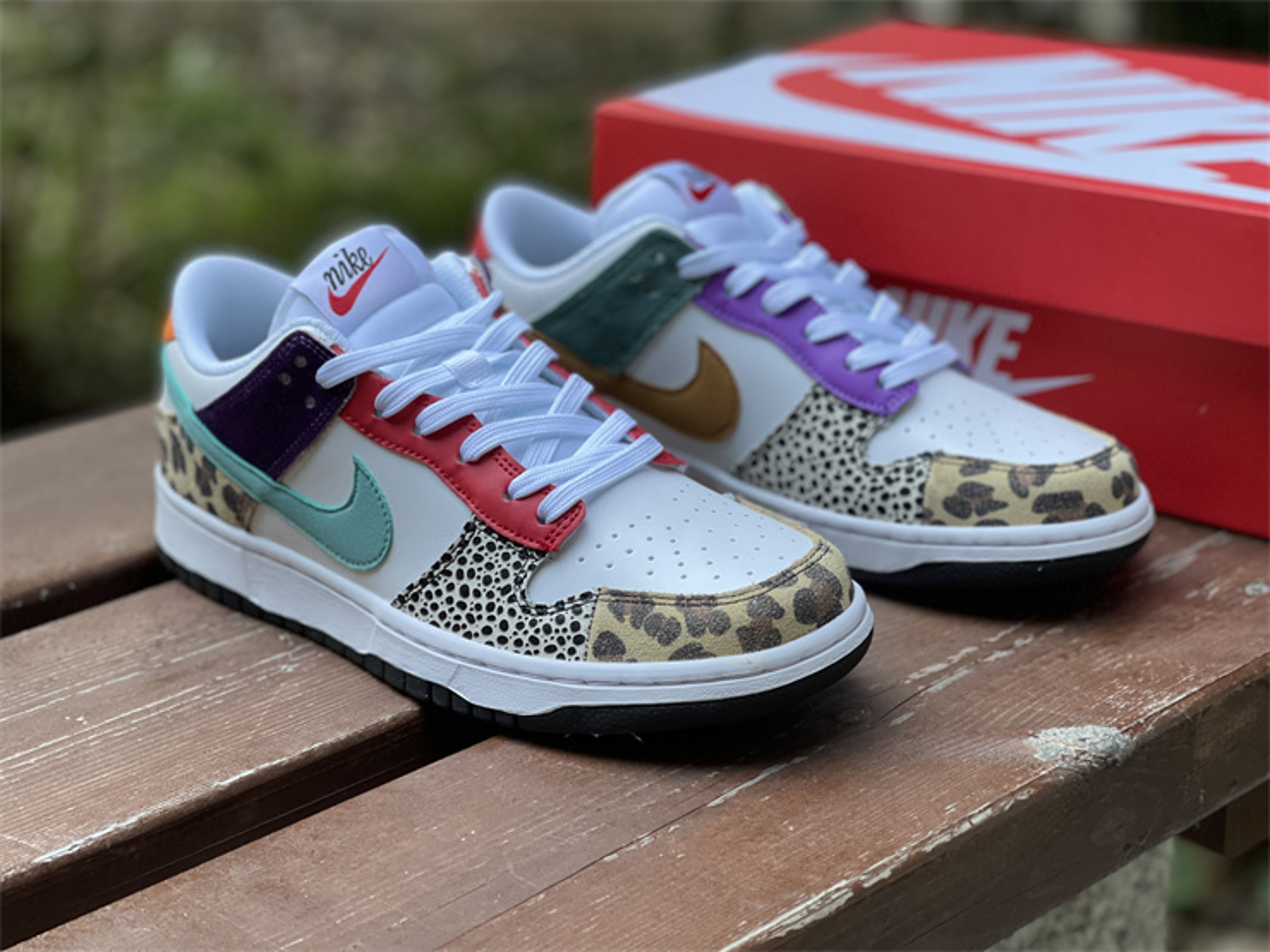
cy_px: 476
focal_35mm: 64
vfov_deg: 22.9
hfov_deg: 30.3
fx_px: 2348
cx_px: 635
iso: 80
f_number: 2.2
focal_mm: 7.5
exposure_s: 1/121
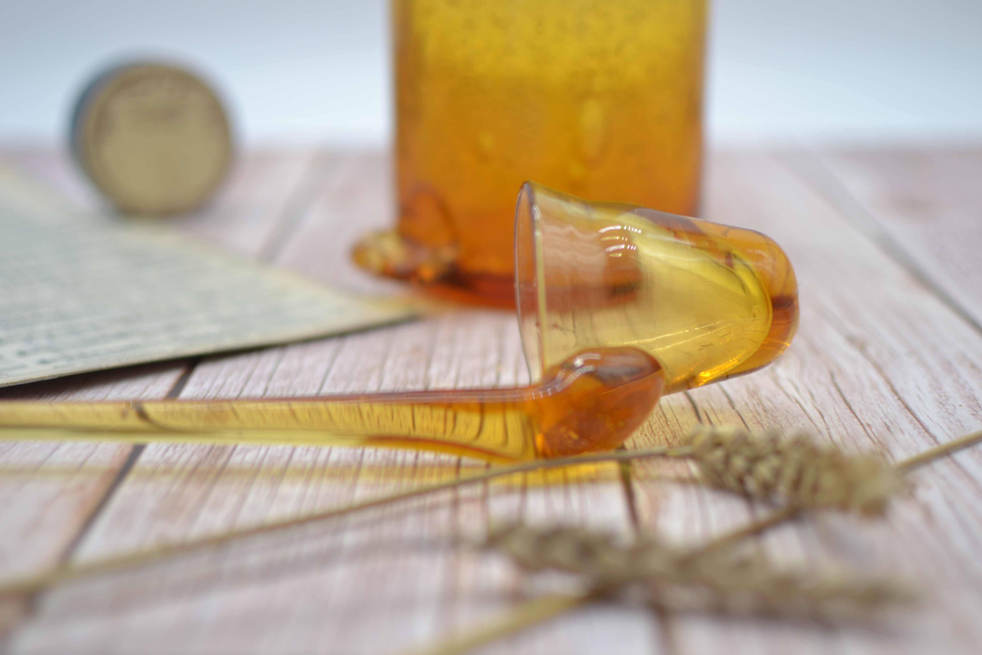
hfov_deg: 37.9
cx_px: 491
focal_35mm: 52
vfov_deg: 25.8
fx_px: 1432
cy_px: 328
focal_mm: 35
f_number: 1.8
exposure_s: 1/400
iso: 100
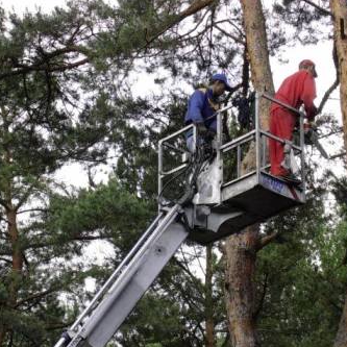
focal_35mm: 132
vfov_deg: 13.2
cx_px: 213
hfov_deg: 13.2
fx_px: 1497
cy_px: 174
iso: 70
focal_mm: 16.8
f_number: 4.8
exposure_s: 1/128
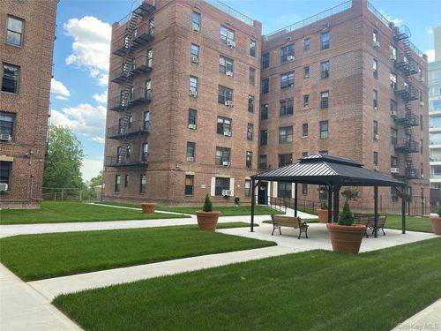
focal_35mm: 26
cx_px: 220
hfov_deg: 67.3
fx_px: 331
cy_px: 166
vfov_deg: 53.1
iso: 32
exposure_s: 1/451
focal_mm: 4.25
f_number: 1.8
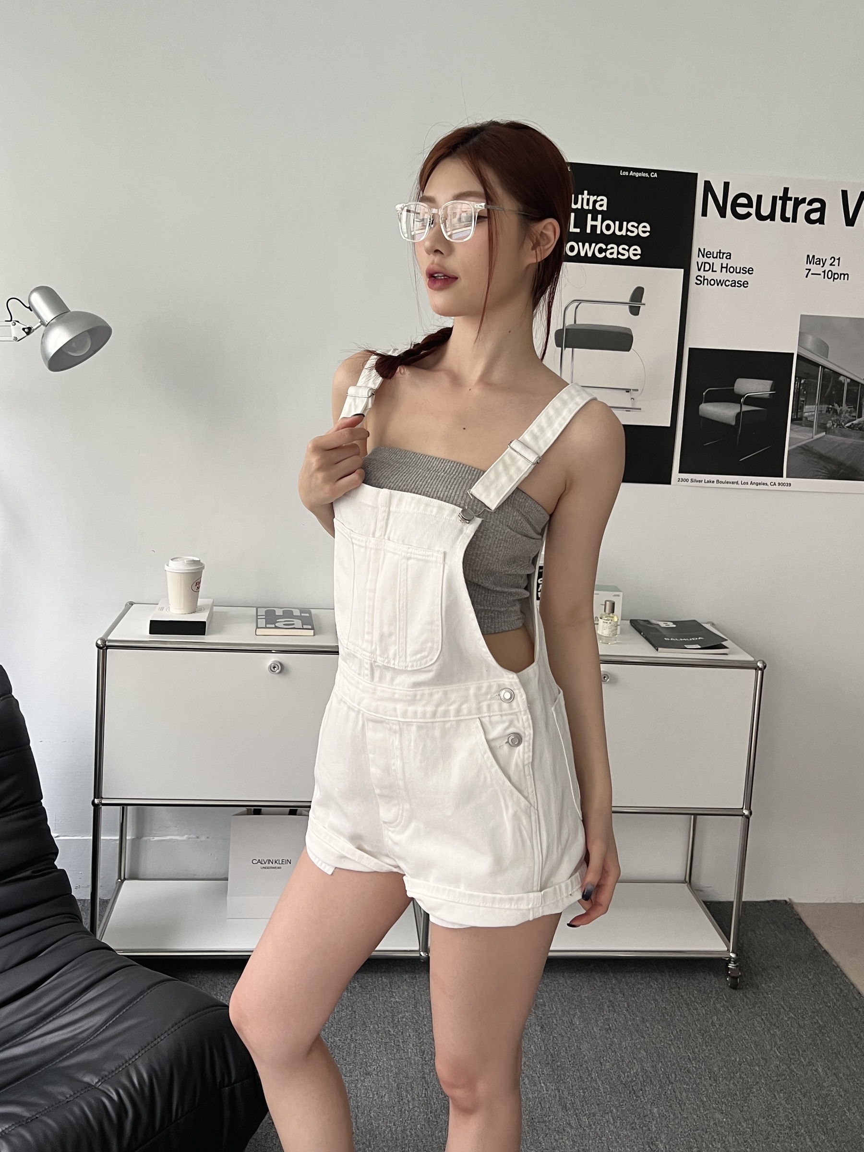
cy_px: 576
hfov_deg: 53.1
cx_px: 432
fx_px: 865
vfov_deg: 67.3
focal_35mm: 26
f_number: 1.5
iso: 125
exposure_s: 1/60
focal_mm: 5.7
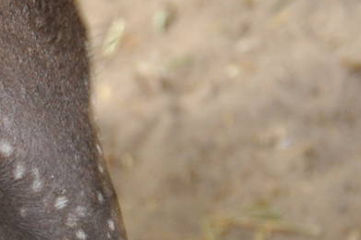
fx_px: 3205
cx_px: -193
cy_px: 146
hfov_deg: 6.4
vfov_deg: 4.3
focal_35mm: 320
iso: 800
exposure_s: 1/60
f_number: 5
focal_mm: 52
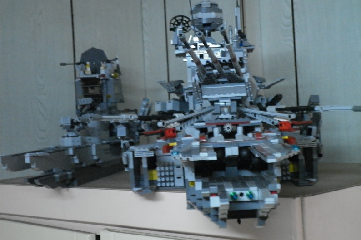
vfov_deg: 20.9
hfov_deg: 31.0
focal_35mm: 65
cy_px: 116
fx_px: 652
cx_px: 181
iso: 400
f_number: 4.4
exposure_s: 1/8
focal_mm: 11.1
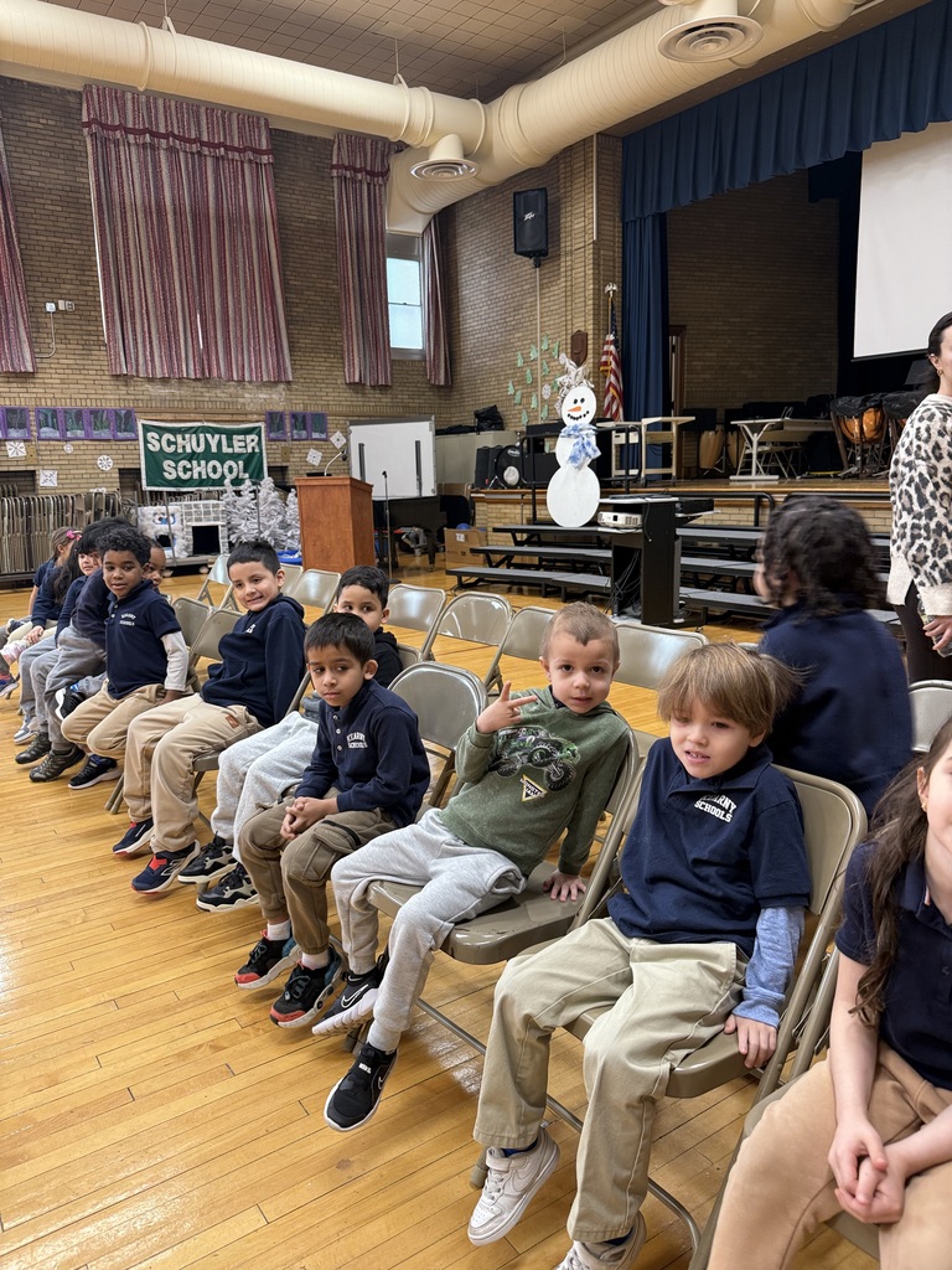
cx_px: 476
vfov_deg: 71.6
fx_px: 880
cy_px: 635
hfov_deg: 56.8
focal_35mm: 24
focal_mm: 6.76
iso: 160
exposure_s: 1/60
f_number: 1.78
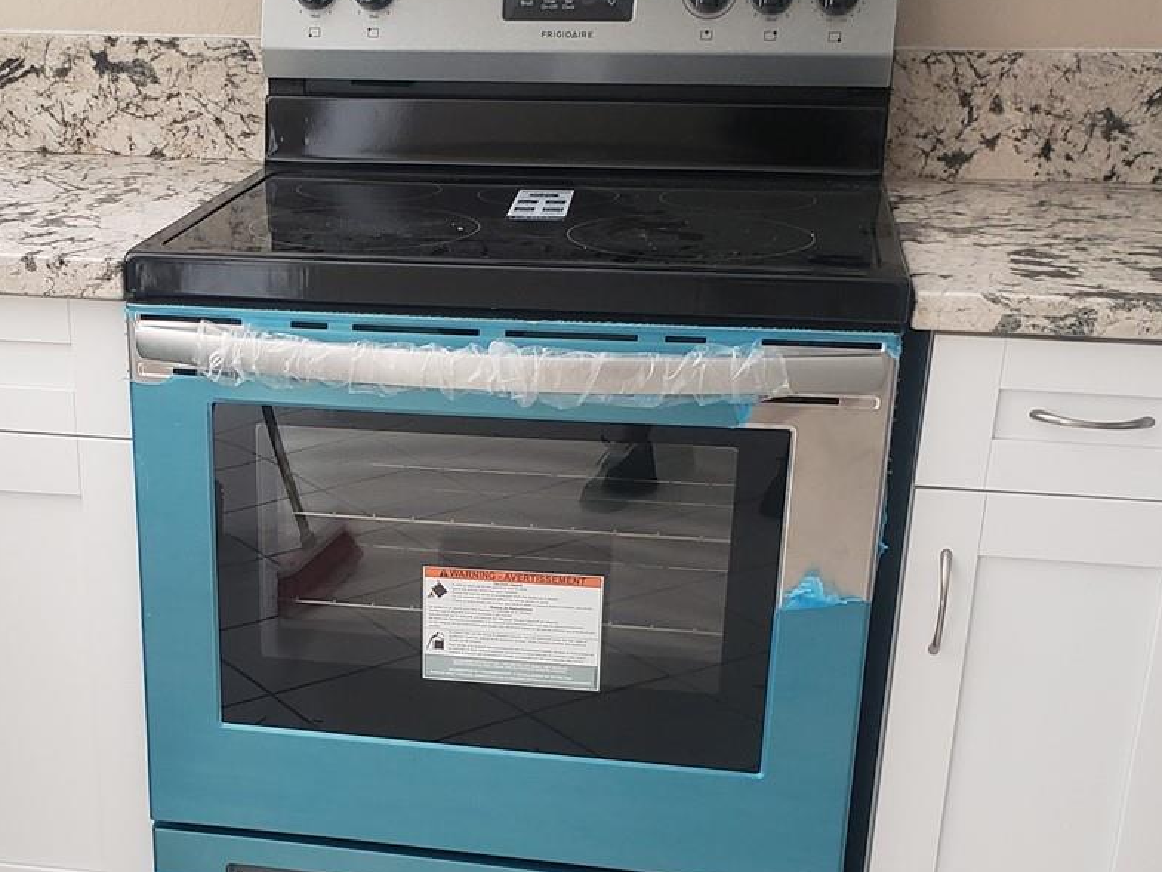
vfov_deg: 27.2
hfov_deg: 35.5
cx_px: 326
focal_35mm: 53
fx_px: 1779
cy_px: 631
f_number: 2.4
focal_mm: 4.3
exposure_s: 1/60
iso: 160
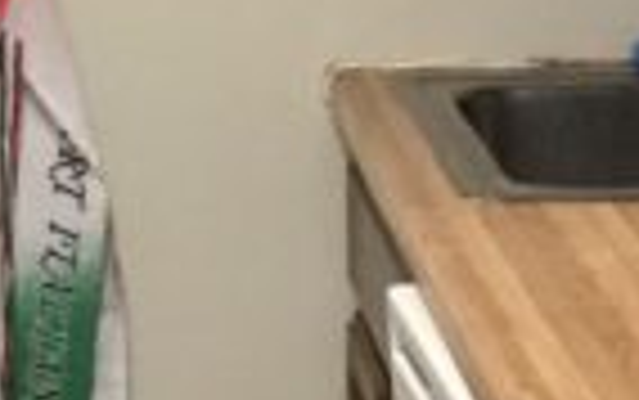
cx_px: -504
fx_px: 4131
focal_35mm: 237
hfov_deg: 8.5
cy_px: 234
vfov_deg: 5.6
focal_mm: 3.3
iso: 160
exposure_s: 1/30
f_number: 2.4
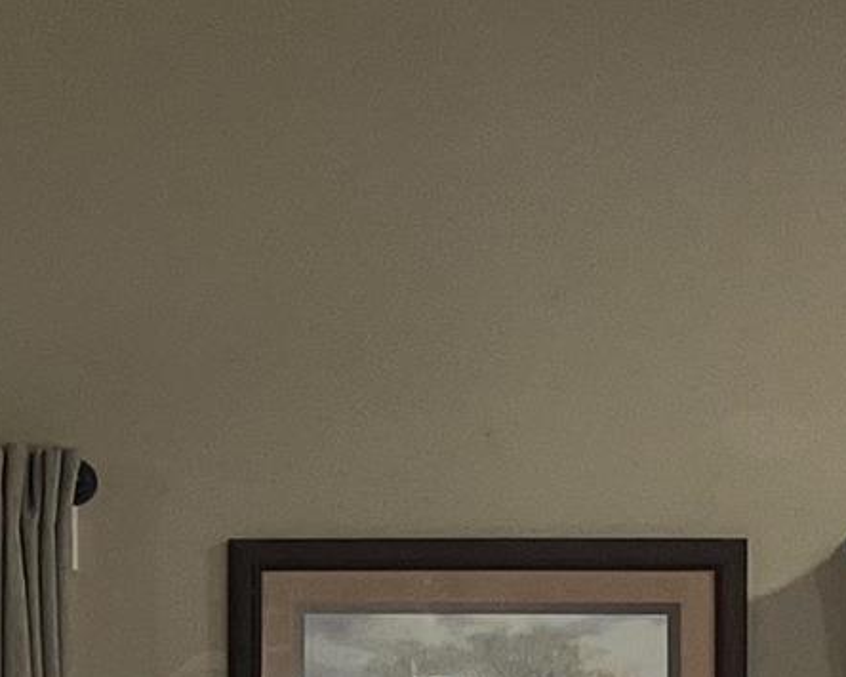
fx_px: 4731
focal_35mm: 189
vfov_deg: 8.1
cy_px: 702
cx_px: -776
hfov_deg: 9.6
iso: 50
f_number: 1.8
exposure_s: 1/60
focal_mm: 3.99
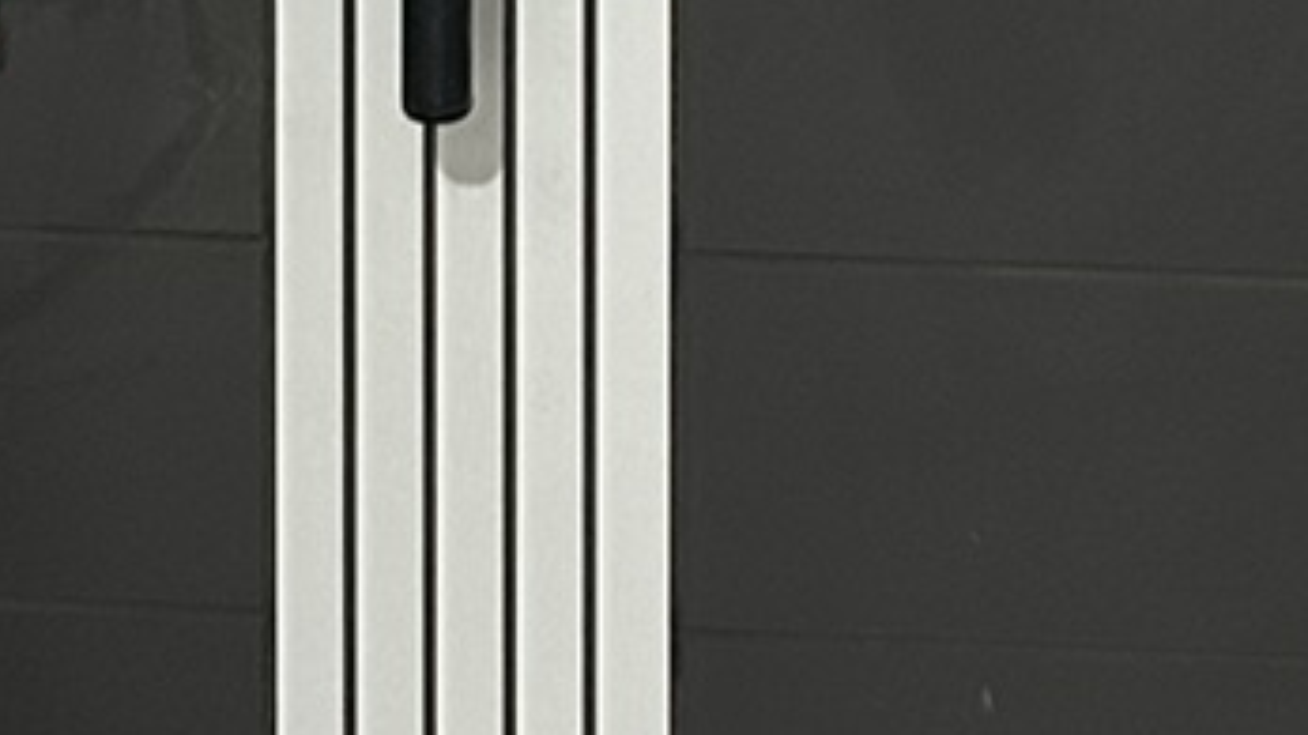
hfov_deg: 12.9
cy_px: -1067
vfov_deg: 6.8
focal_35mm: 167
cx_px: 859
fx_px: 5791
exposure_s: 1/33
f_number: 1.5
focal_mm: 5.7
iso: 400
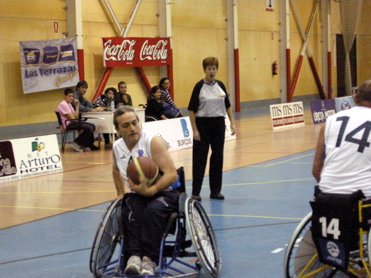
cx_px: 186
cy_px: 139
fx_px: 1082
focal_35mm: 101
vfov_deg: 14.6
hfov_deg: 19.4
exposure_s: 1/83.1
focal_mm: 21.5
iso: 1600
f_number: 4.7
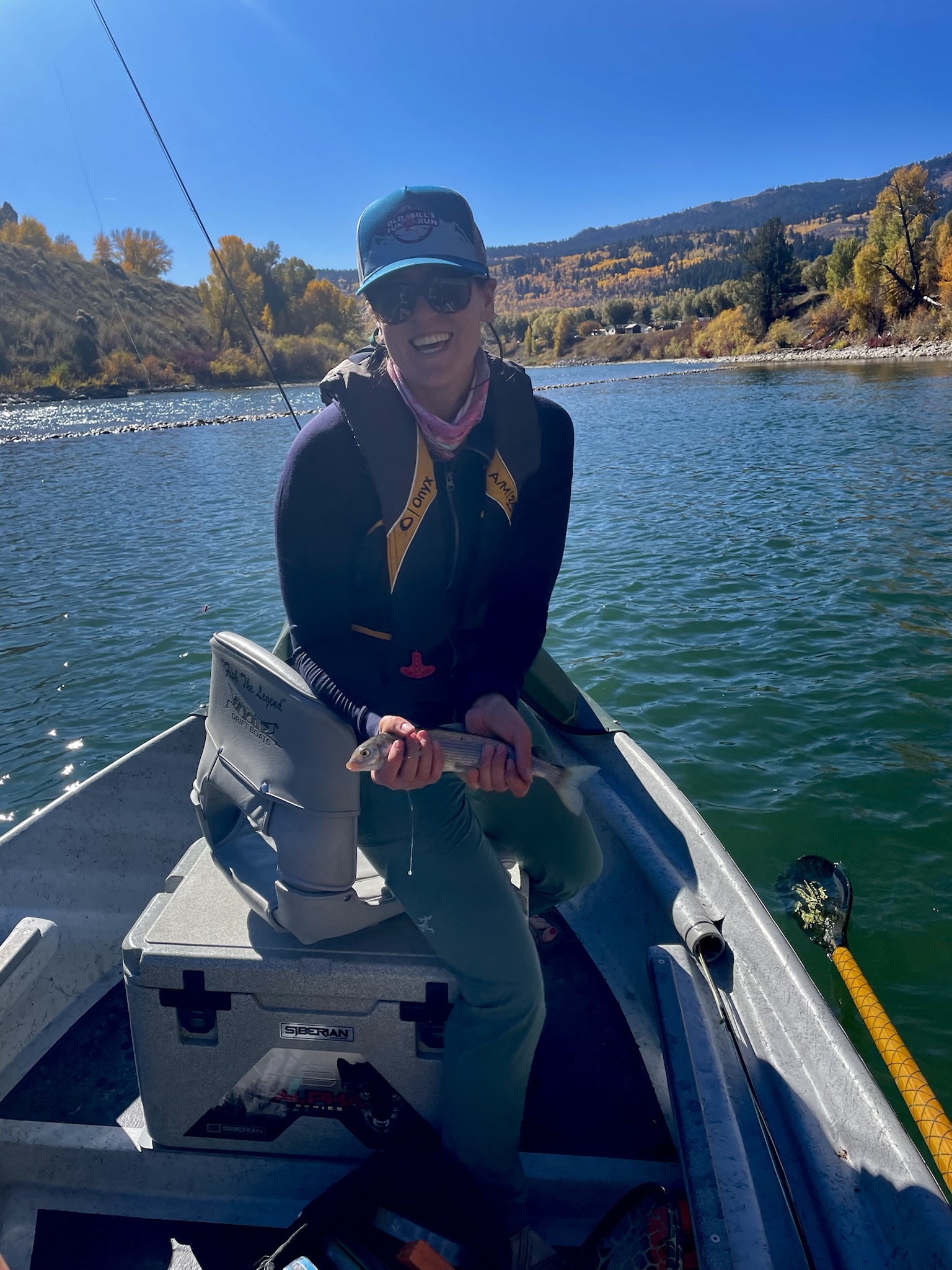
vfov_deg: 67.3
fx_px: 953
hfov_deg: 53.1
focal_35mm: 26
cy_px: 635
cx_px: 476
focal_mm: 4.2
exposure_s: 1/2451
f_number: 1.6
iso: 32
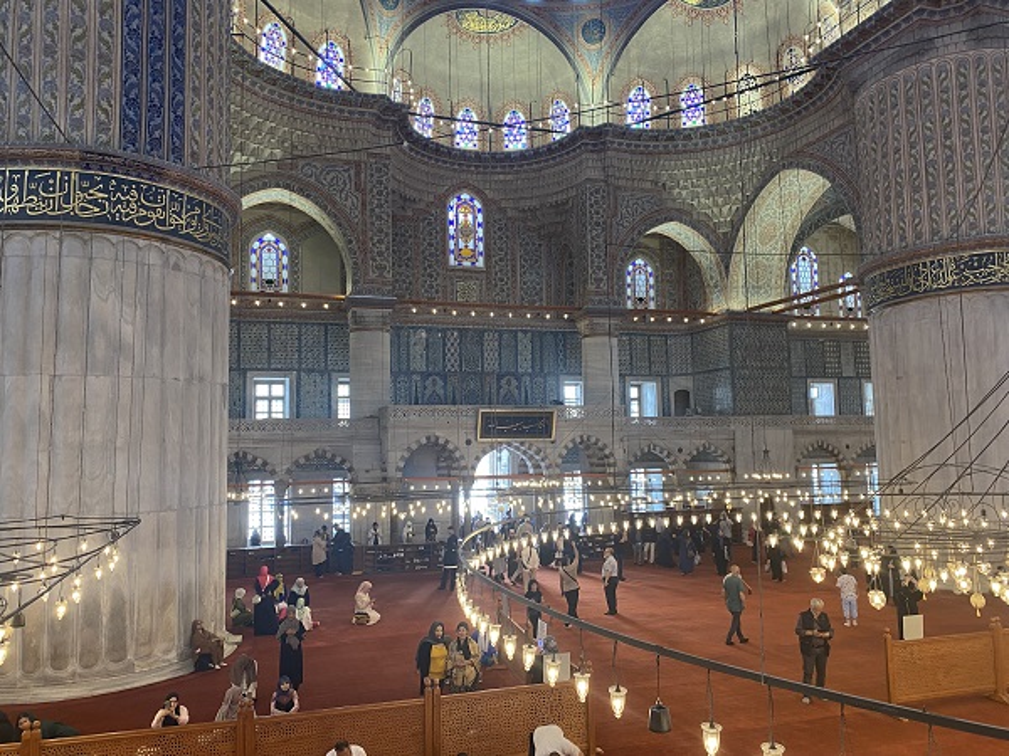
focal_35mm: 26
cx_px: 504
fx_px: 758
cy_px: 378
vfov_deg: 53.1
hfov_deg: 67.3
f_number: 1.8
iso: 80
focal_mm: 4.25
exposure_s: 1/50
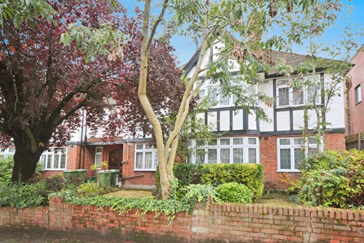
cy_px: 122
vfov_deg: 59.4
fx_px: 212
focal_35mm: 21
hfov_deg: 81.2
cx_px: 182
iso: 200
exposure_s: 1/30
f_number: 4.8
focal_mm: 14
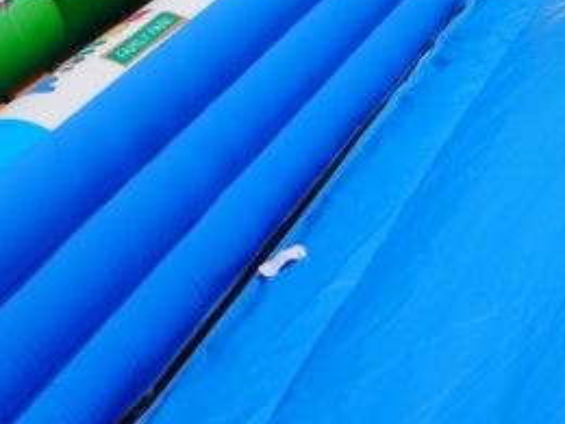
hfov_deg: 19.6
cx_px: 765
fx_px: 1485
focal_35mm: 91
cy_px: -260
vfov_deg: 14.8
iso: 100
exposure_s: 1/320
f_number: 10
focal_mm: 16
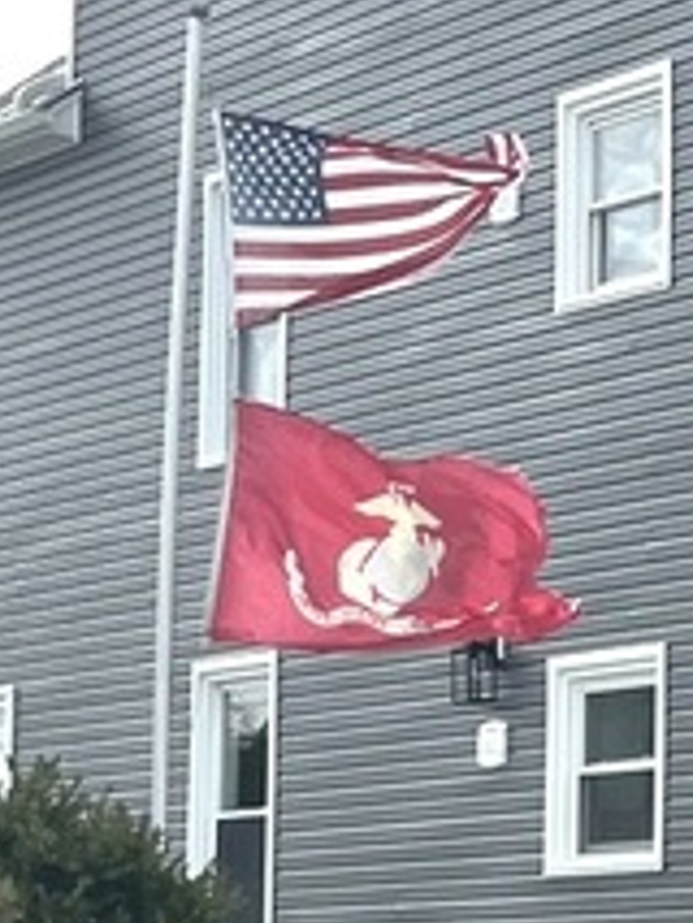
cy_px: 624
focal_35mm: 132
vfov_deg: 14.9
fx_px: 3520
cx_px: 1295
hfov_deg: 10.5
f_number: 1.5
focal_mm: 5.7
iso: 50
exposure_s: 1/5882
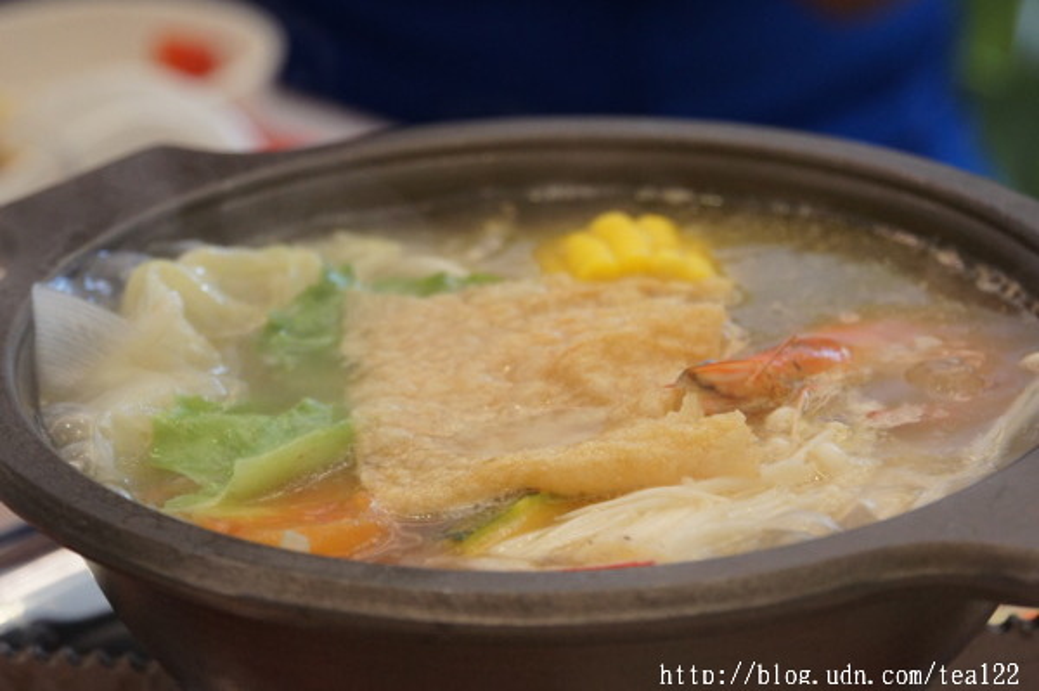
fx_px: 3806
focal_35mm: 132
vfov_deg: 10.4
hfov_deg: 15.5
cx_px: 520
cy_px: 346
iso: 1600
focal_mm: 88
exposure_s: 1/125
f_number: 5.6
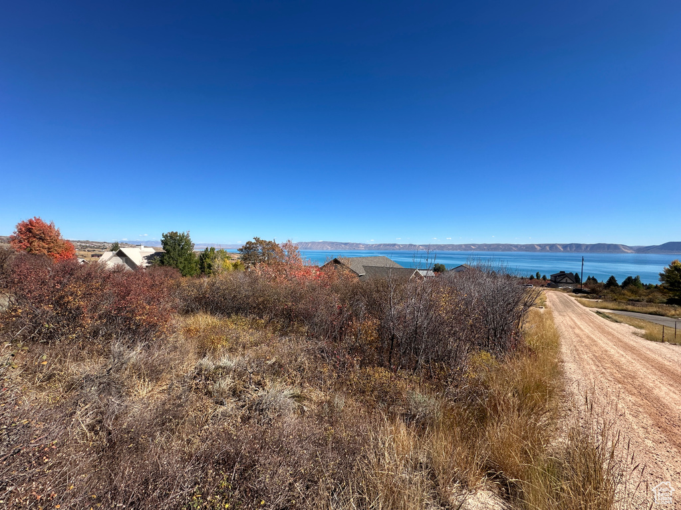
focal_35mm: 14
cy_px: 255
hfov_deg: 102.1
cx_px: 340
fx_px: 275
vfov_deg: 85.7
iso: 40
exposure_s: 1/2020
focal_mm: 2.22
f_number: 2.2
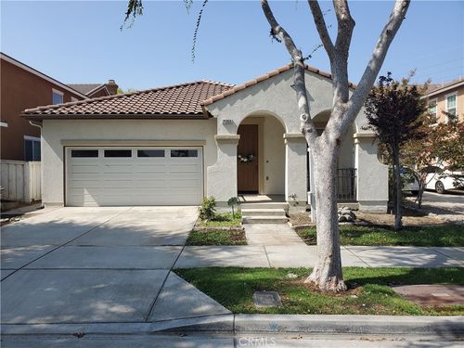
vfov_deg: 53.1
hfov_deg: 67.3
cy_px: 174
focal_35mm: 26
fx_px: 349
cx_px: 232
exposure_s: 1/1102
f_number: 2.4
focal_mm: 4.3
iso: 50
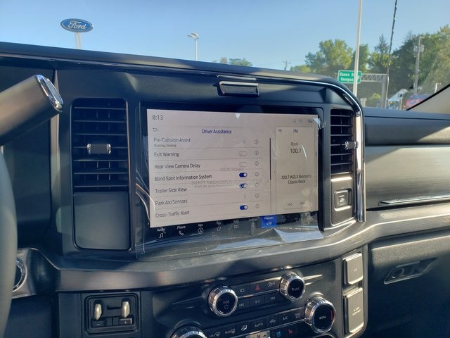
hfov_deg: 67.3
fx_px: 338
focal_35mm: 26
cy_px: 169
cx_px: 225
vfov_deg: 53.1
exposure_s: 1/308
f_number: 2.4
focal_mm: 4.3
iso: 50
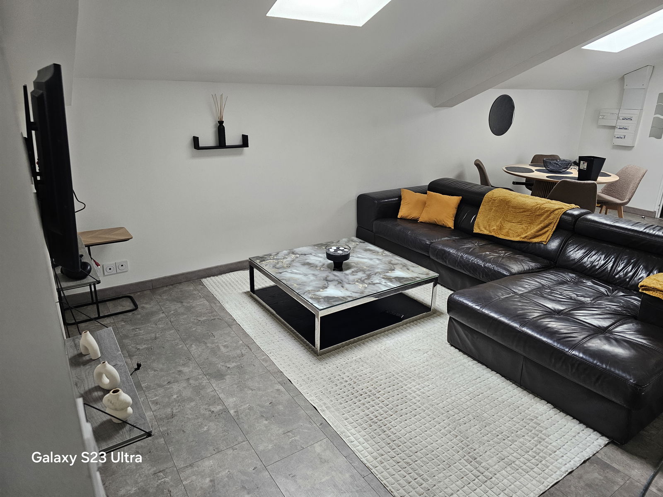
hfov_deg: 73.9
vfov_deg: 58.9
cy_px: 248
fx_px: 441
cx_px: 332
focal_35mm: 23
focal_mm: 6.3
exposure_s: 1/100
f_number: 1.7
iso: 250
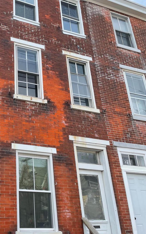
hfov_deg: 32.1
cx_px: 5
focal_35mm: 37
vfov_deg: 52.8
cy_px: 116
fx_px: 236
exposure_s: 1/1490
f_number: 1.6
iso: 32
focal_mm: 4.2
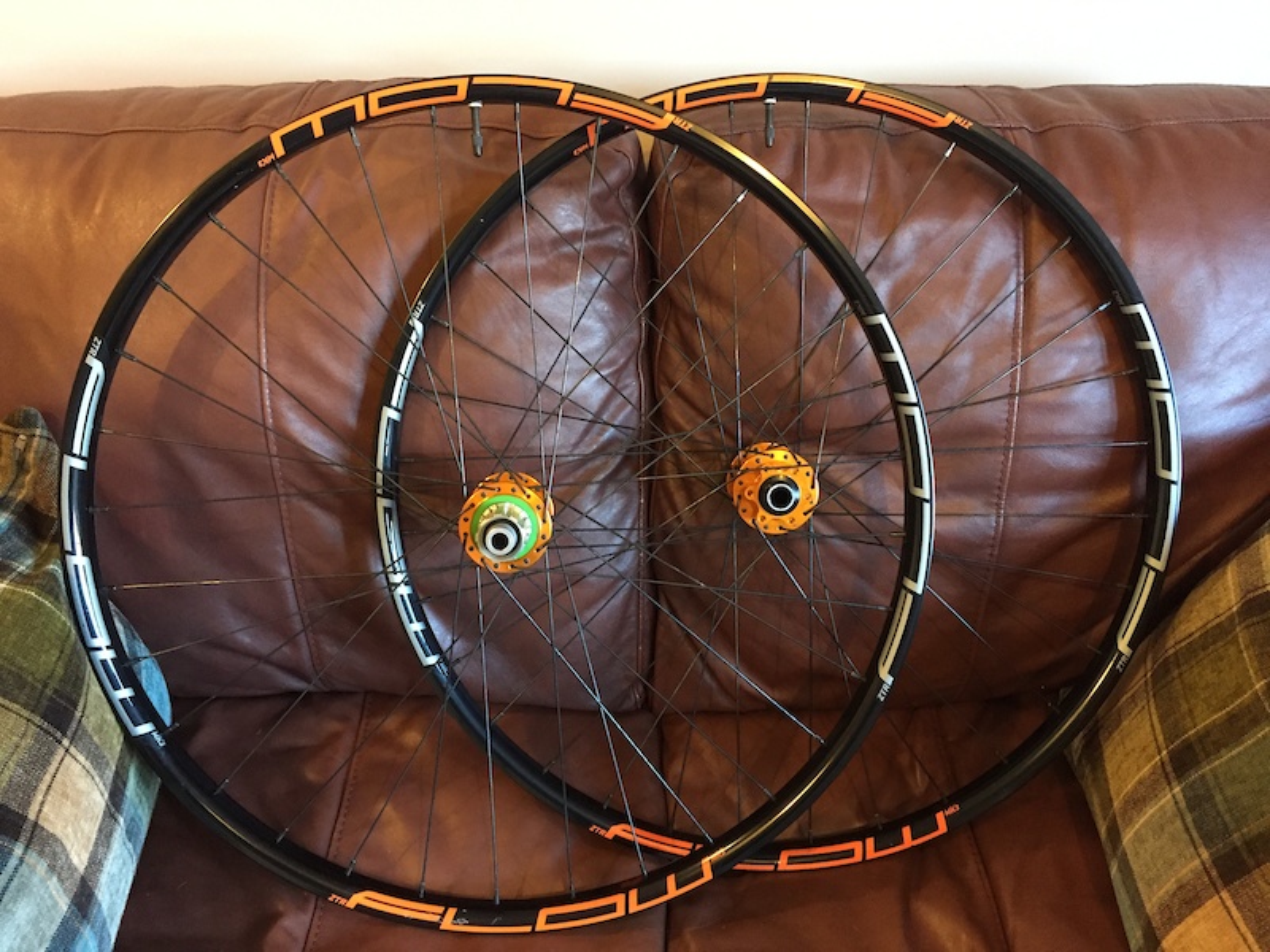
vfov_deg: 48.2
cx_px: 635
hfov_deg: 61.7
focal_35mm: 29
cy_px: 476
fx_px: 1064
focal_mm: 4.15
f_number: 2.2
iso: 250
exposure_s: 1/17
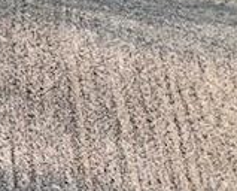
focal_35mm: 188
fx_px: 1322
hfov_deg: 7.5
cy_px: -130
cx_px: -681
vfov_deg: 8.0
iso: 400
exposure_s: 1/1000
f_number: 2.8
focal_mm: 12.29
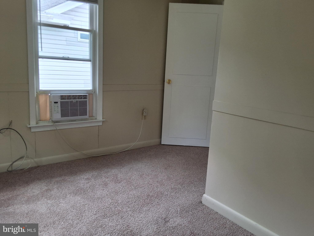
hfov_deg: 63.4
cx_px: 157
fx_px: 254
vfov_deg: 49.7
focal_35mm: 28
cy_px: 118
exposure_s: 1/120
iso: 32
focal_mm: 2.91
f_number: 1.9
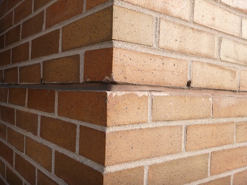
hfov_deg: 51.4
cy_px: 92
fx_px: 257
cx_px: 124
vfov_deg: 39.7
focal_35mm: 36
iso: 100
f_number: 4.4
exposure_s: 1/80
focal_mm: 6.4
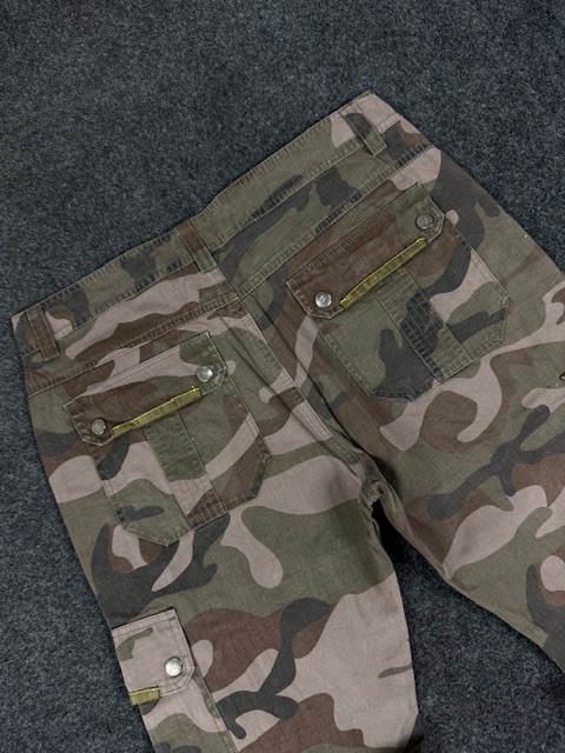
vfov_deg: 71.6
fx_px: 522
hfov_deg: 56.8
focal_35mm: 24
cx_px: 282
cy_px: 376
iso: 200
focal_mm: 6.76
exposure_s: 1/100
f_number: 1.78
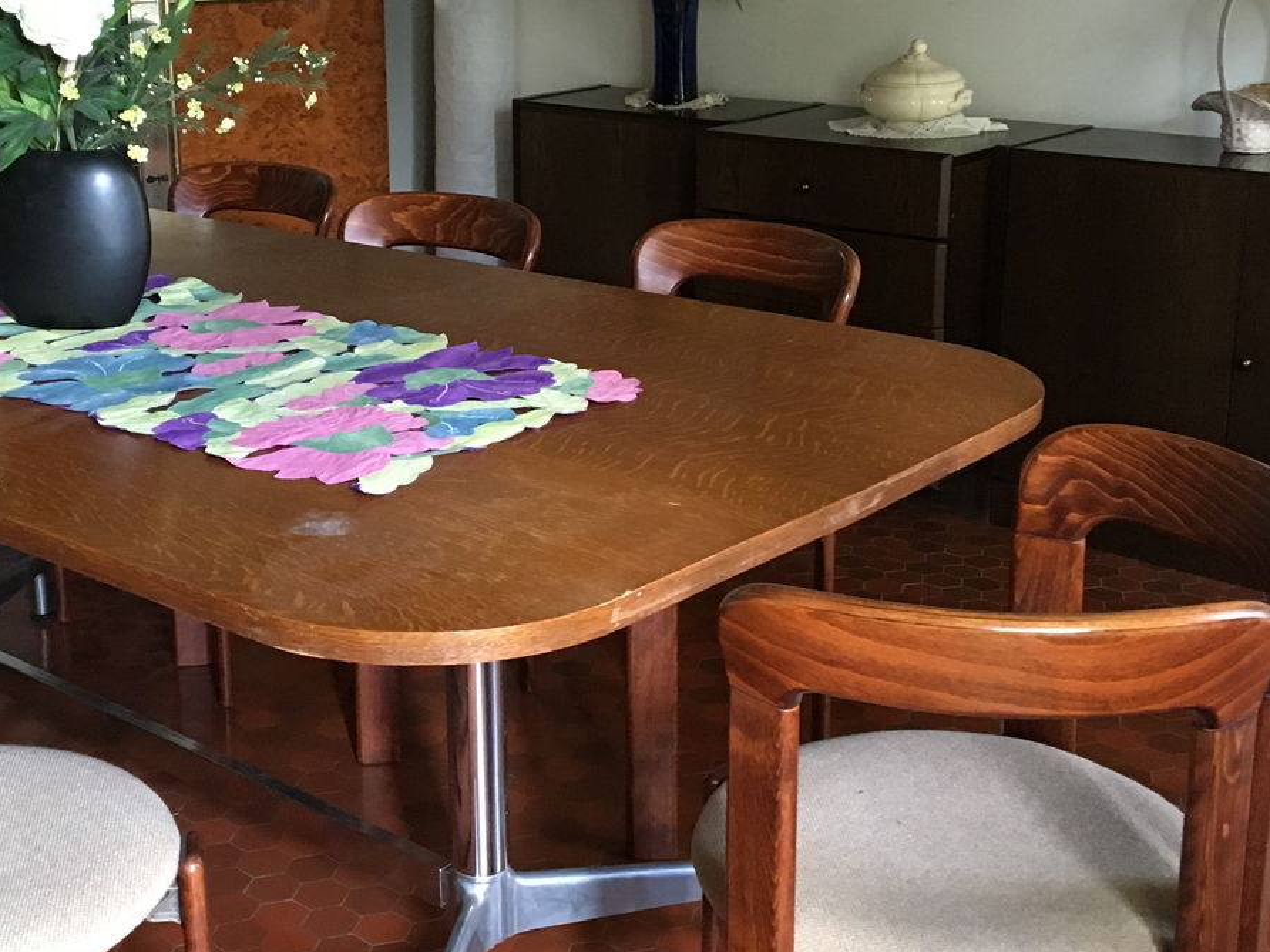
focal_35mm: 52
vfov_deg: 28.0
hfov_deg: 36.5
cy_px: 376
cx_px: 453
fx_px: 1908
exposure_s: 1/17
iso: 200
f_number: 2.2
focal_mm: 4.15
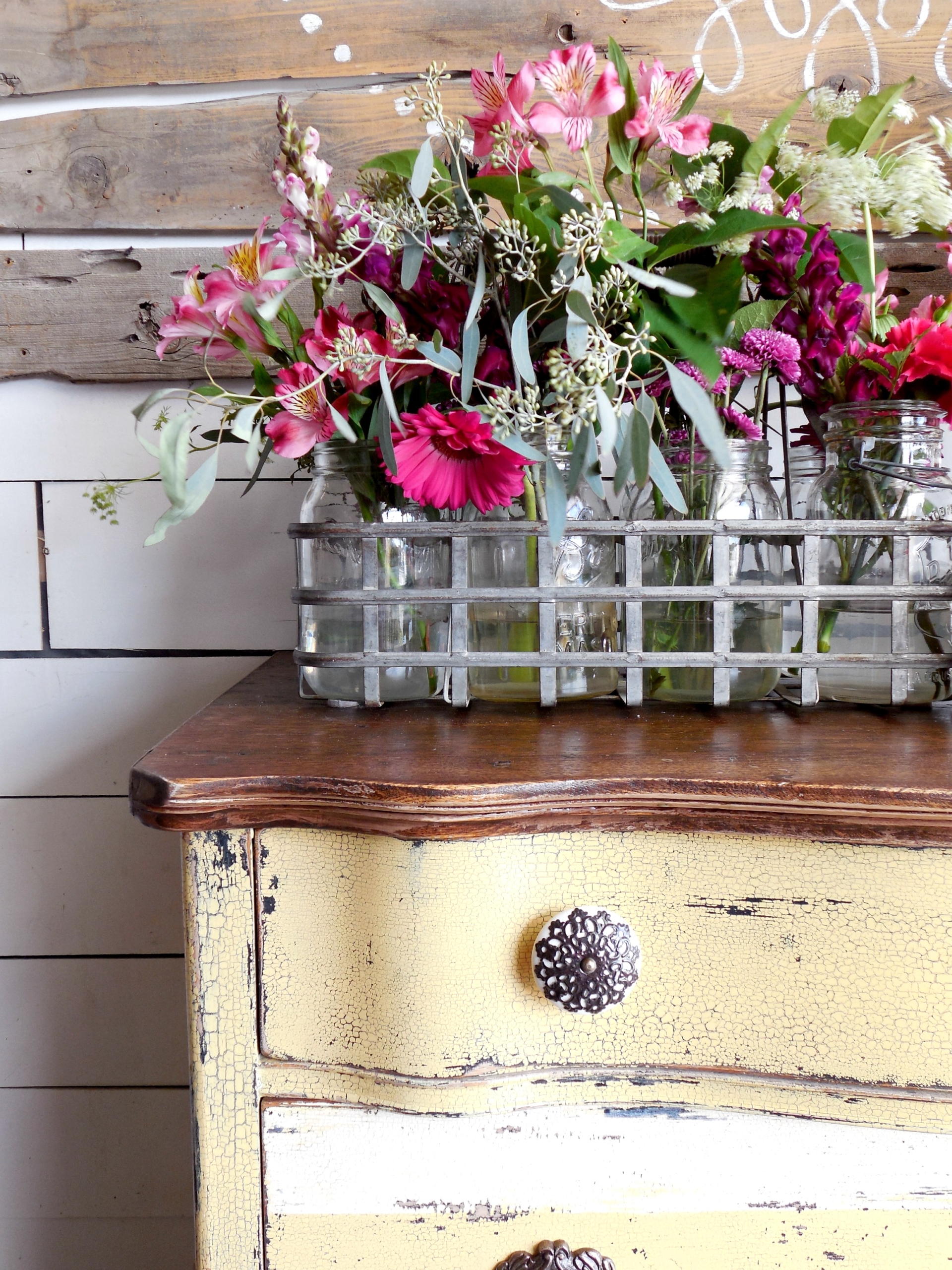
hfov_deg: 41.8
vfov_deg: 54.0
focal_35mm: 34
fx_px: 1247
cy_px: 635
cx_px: 476
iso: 125
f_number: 3.9
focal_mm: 6
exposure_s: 1/50
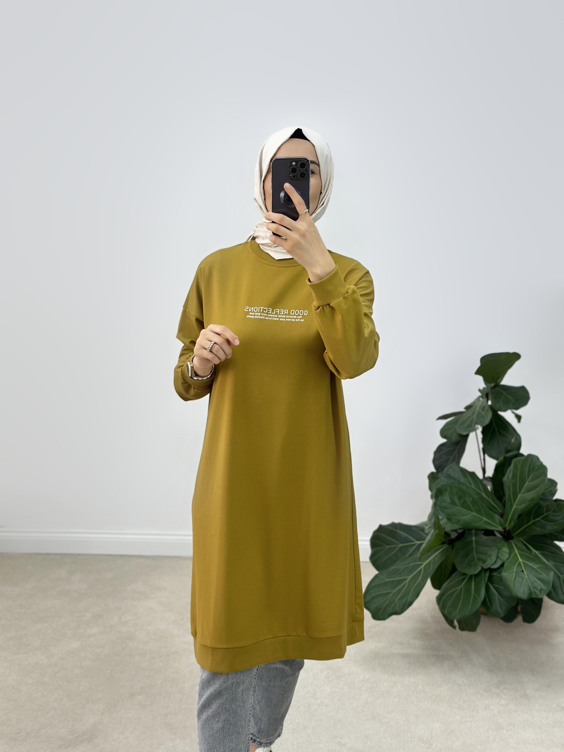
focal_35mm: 48
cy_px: 376
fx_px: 1043
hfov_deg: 30.3
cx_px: 282
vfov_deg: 39.7
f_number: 1.78
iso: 80
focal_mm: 6.86
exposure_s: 1/241
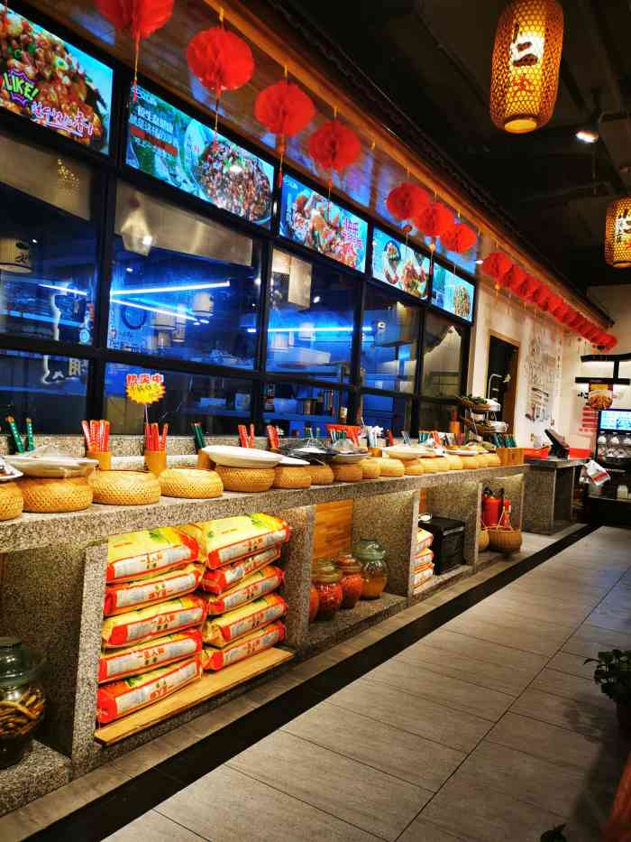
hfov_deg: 51.4
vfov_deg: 65.3
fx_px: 656
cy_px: 421
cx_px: 316
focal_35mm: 27
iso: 80
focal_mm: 5.58
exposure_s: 1/100
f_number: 1.8
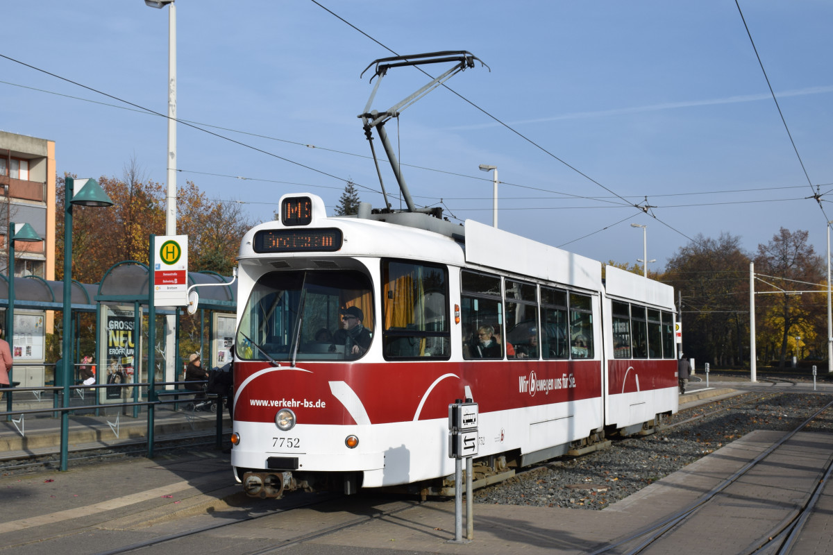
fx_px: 1111
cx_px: 416
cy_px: 278
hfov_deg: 41.1
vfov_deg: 28.1
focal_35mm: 48
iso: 200
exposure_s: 1/400
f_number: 10
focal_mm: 32
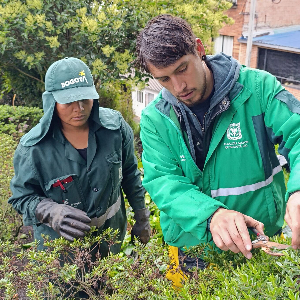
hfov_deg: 43.9
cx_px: 149
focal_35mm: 38
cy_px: 95
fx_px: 373
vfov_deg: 43.1
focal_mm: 6.14
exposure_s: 1/120
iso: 320
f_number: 1.6
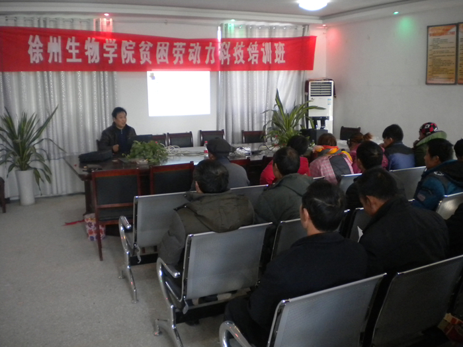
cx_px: 232
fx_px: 468
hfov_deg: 52.6
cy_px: 174
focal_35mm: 35
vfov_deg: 40.7
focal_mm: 6.3
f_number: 3.1
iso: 394
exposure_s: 1/61.8
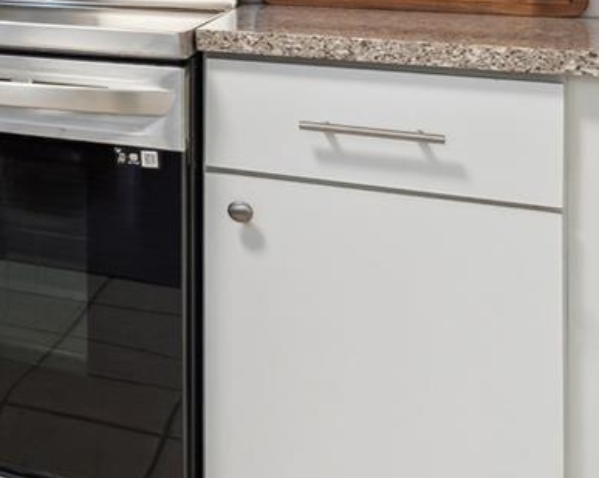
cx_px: -573
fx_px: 1169
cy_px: -34
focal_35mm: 66
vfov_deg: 22.0
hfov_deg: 19.0
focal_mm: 17
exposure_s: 1/4
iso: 160
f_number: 9
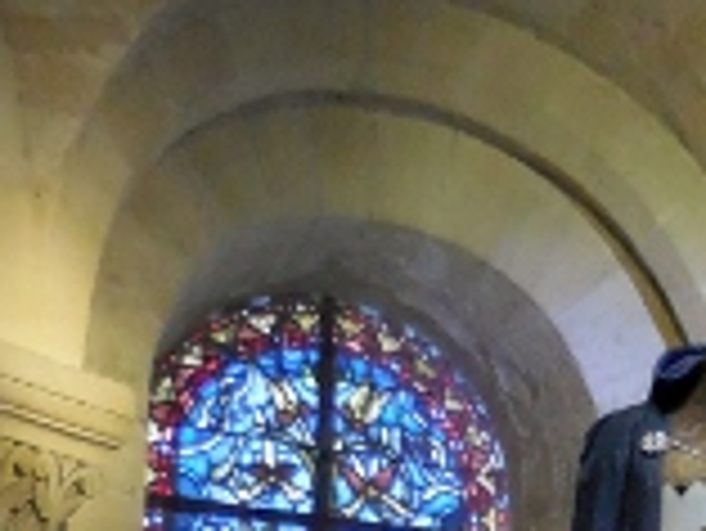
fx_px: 2082
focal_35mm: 102
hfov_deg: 18.7
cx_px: 715
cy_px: 828
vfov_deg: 13.6
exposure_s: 1/10
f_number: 3.3
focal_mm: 4.5
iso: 800
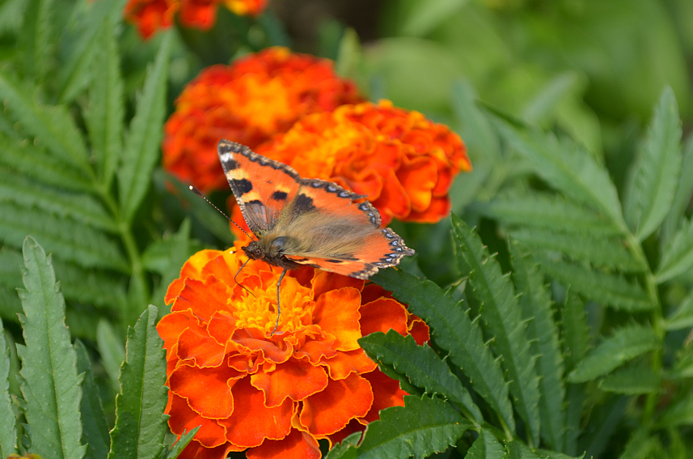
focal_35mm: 99
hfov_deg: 20.7
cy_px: 236
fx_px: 1893
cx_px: 308
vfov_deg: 13.8
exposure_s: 1/160
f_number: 5.6
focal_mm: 55
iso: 100
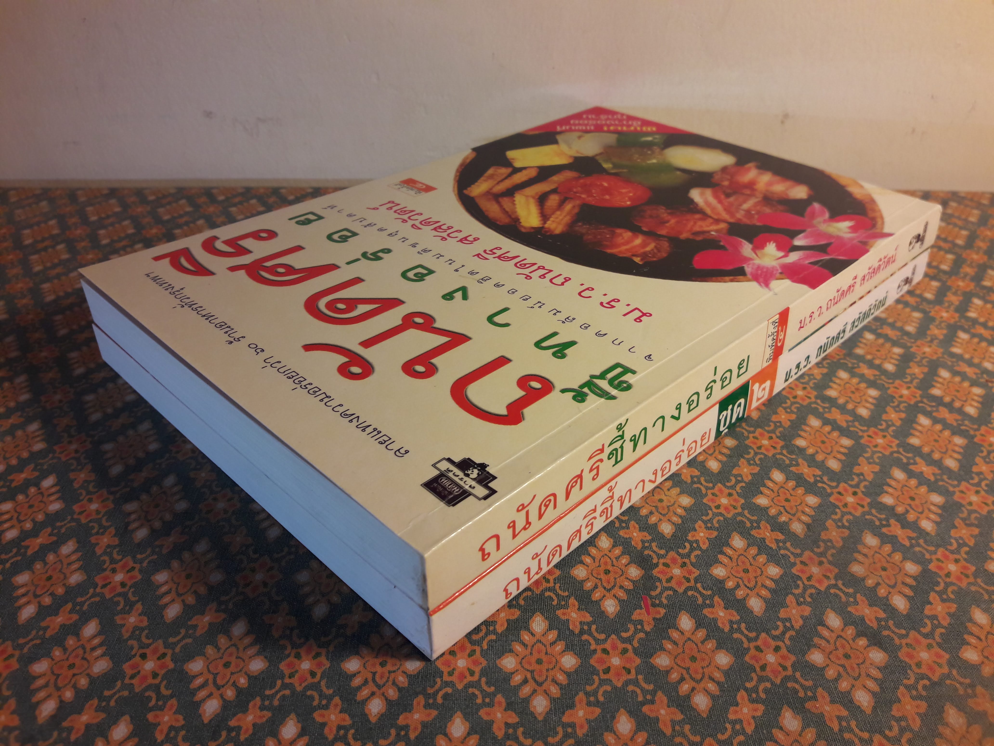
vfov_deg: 49.7
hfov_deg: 63.4
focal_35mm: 28
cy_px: 373
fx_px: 804
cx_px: 497
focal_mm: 3.7
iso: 40
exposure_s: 1/33
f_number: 1.9
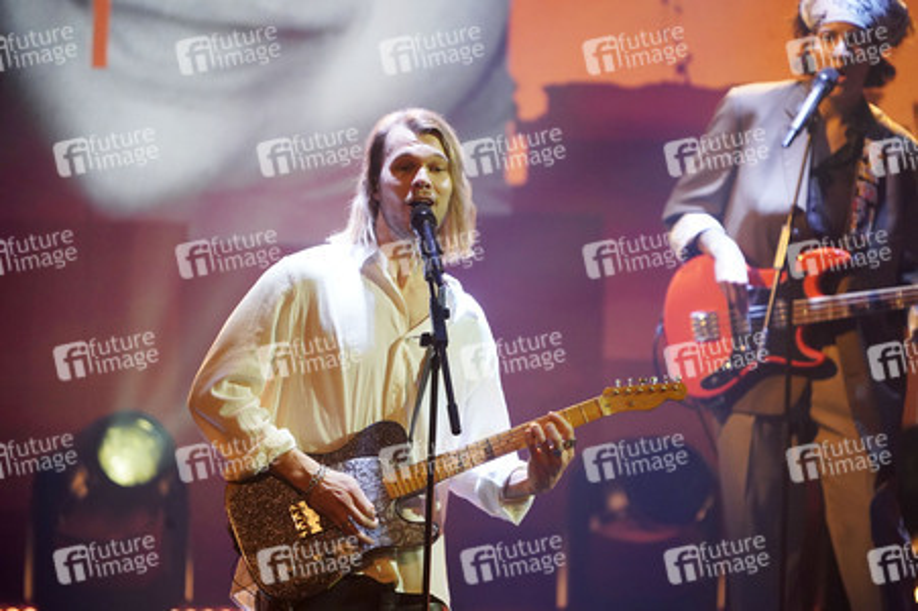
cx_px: 459
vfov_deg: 2.7
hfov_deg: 4.1
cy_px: 306
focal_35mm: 500
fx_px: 12740
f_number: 6.3
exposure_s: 1/160
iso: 6400
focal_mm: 500
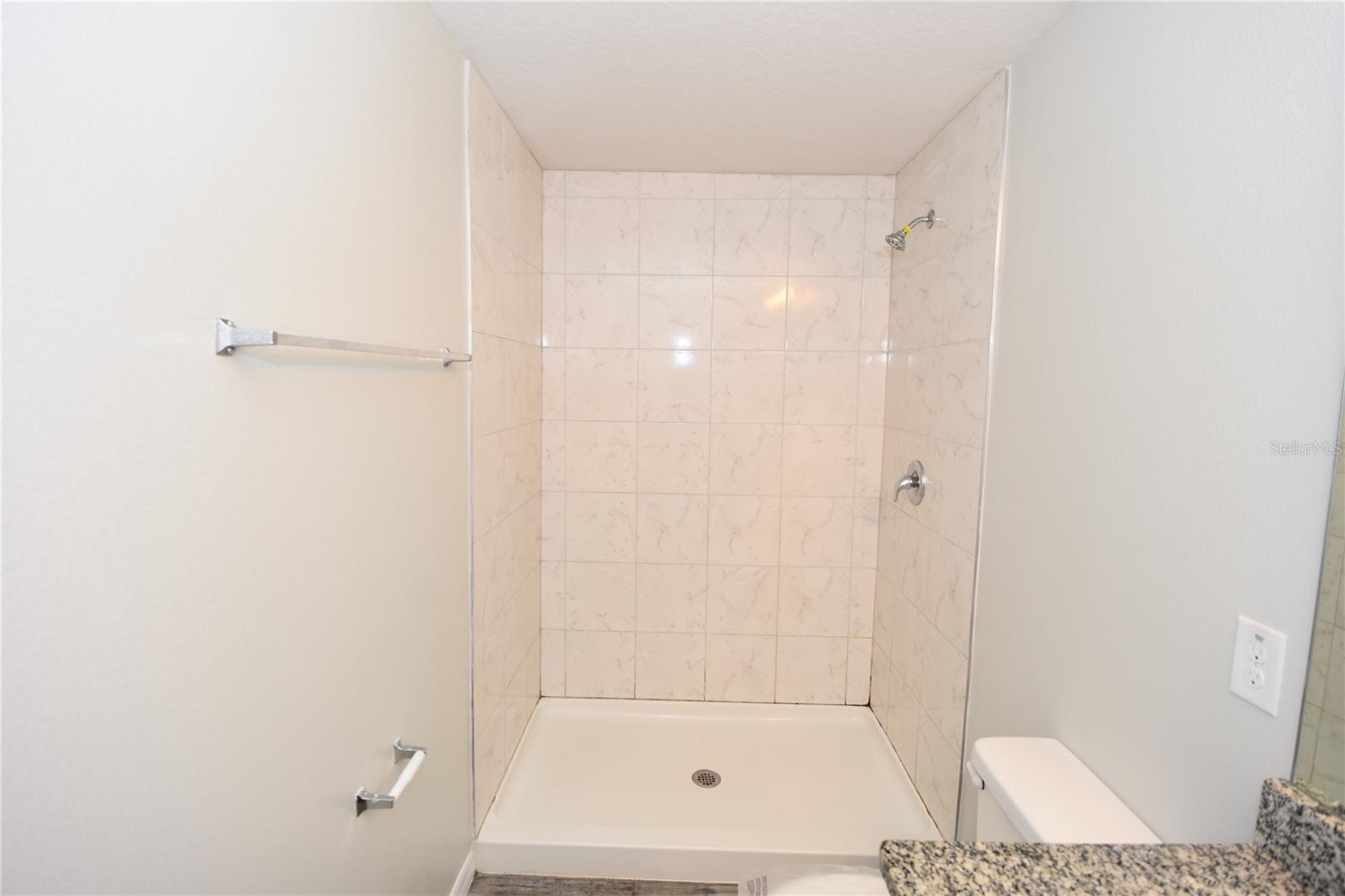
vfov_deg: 77.3
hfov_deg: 100.4
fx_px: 560
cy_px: 448
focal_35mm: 15
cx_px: 672
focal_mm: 10
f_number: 4
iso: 400
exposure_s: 1/60
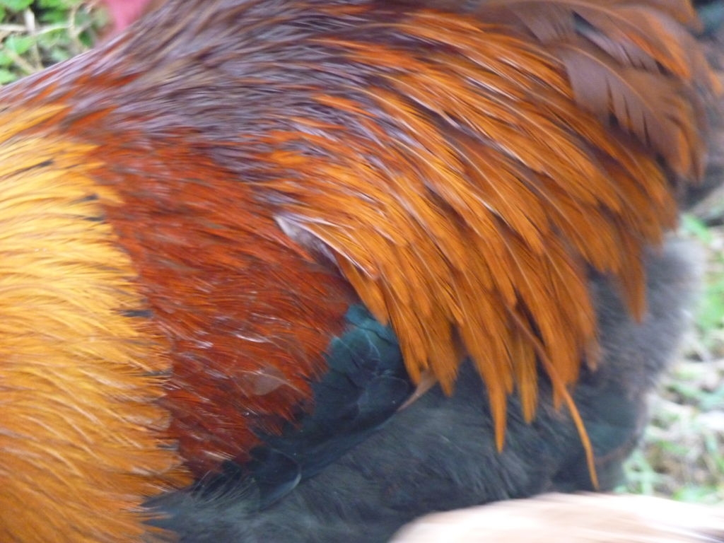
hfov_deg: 6.8
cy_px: 272
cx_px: 362
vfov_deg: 5.1
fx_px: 6065
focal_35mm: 290
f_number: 3.7
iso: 800
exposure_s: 1/50
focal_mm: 51.5
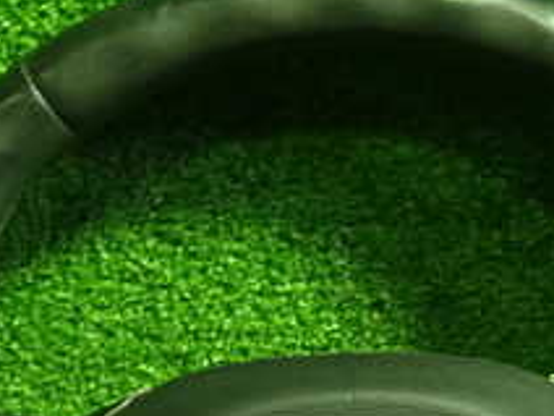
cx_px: 387
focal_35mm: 85
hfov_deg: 22.9
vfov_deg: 16.7
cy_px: 494
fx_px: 1360
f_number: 2.3
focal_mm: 5.4
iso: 500
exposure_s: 1/30
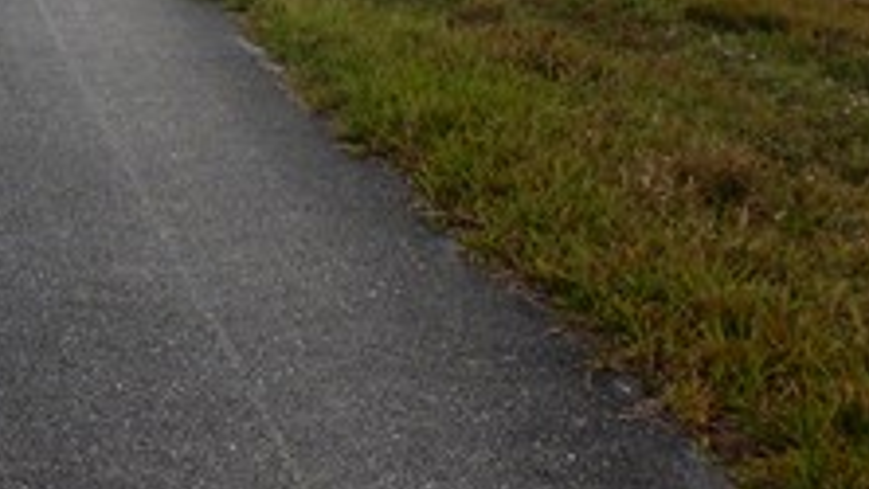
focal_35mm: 87
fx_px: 2005
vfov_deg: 13.5
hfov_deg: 23.6
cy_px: -113
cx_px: 35
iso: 125
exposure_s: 1/800
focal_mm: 6.6
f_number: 4.2
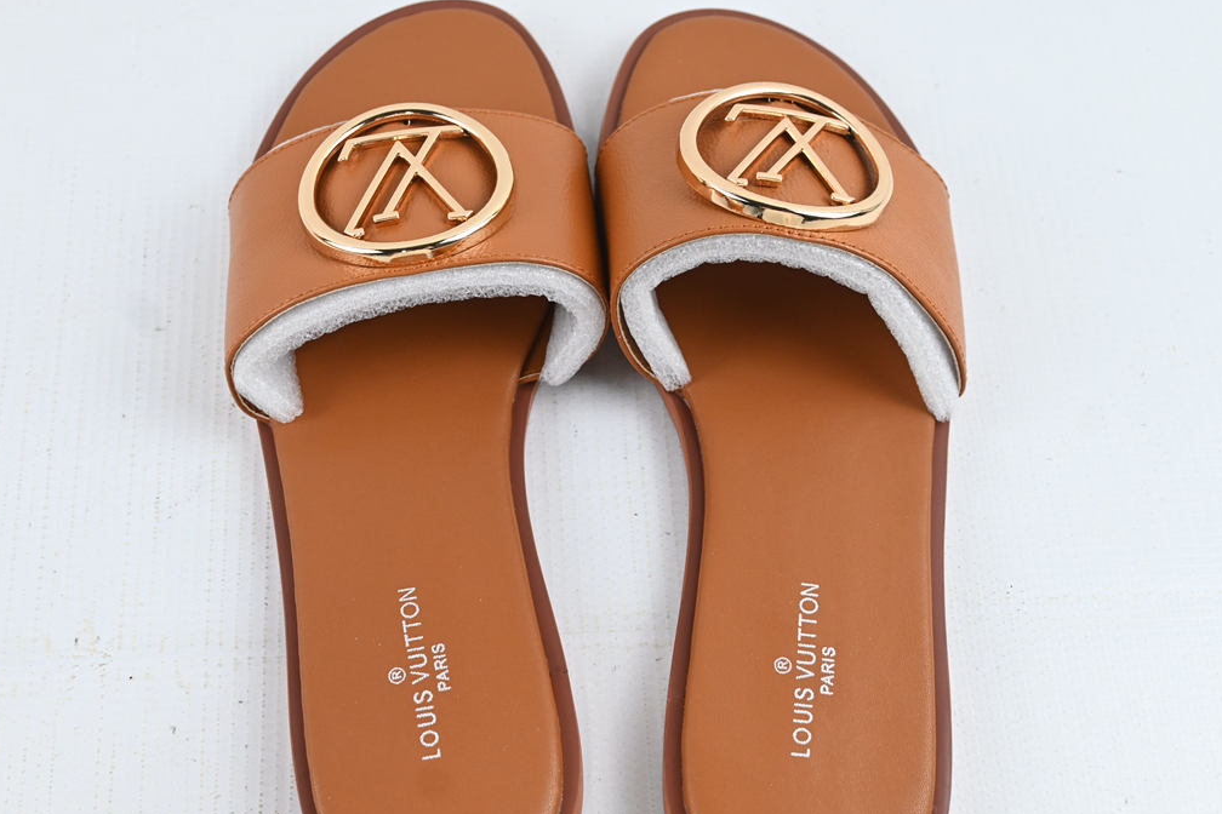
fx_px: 1697
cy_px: 423
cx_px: 578
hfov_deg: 39.6
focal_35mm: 50
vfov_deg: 27.0
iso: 400
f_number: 5
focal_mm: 28
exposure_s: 1/125
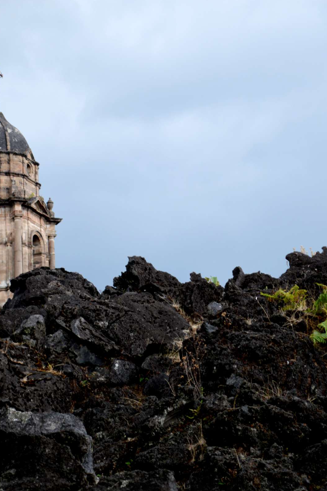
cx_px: 76
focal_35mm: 125
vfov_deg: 16.4
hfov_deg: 11.0
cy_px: 246
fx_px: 1700
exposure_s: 1/125
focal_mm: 55
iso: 110
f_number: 5.6
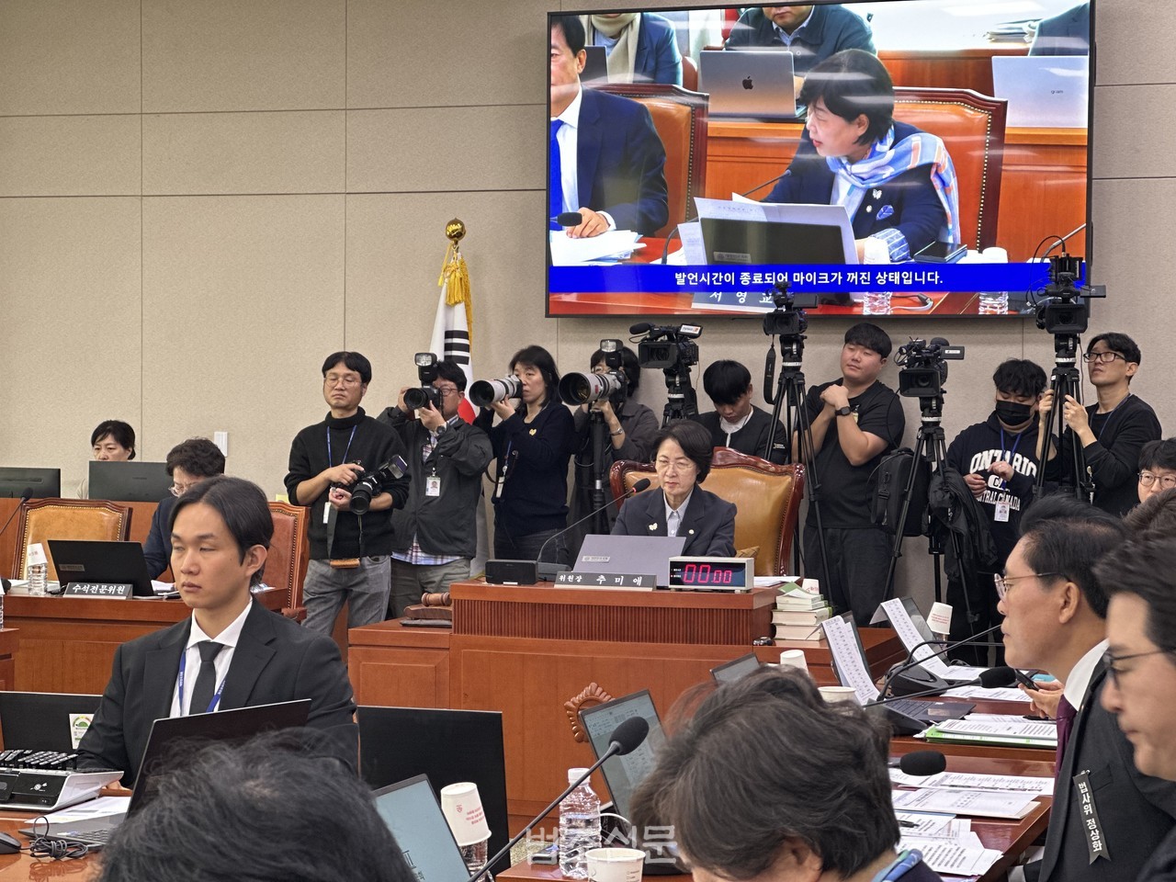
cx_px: 588
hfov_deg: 25.3
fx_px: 2616
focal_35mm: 77
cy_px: 441
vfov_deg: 19.1
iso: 160
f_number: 2.8
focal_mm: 9
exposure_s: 1/40
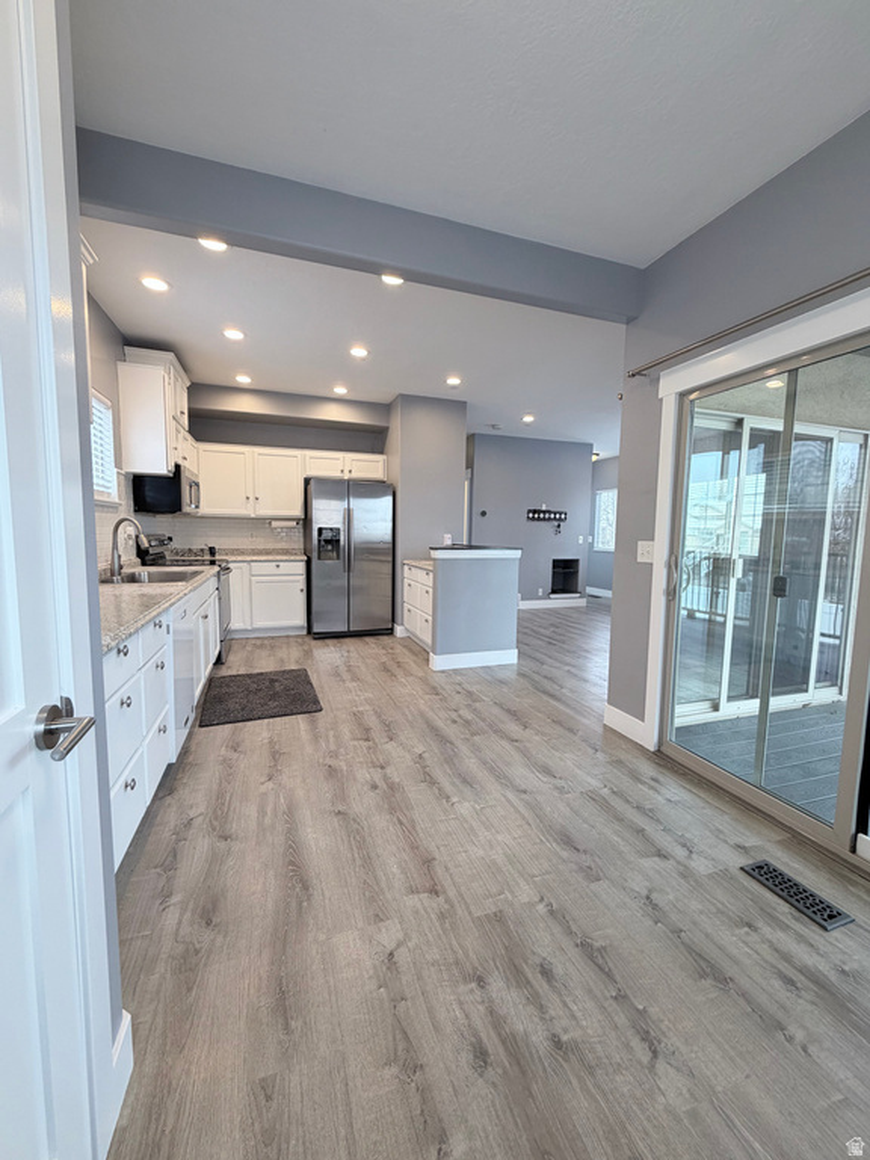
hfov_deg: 85.7
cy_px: 580
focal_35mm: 14
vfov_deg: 102.1
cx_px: 435
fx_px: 469
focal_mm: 2.22
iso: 160
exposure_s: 1/120
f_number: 2.2
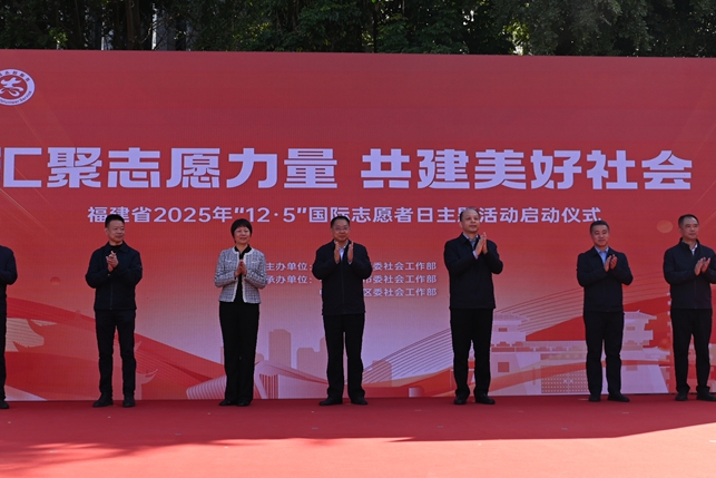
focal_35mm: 46
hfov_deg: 42.7
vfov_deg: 29.3
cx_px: 320
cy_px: 240
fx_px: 915
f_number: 5.6
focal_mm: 25
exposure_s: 1/250
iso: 140
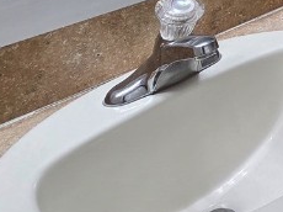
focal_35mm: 58
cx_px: 514
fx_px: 474
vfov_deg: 17.9
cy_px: -206
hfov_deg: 21.3
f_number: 2.2
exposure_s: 1/120
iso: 160
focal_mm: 2.2
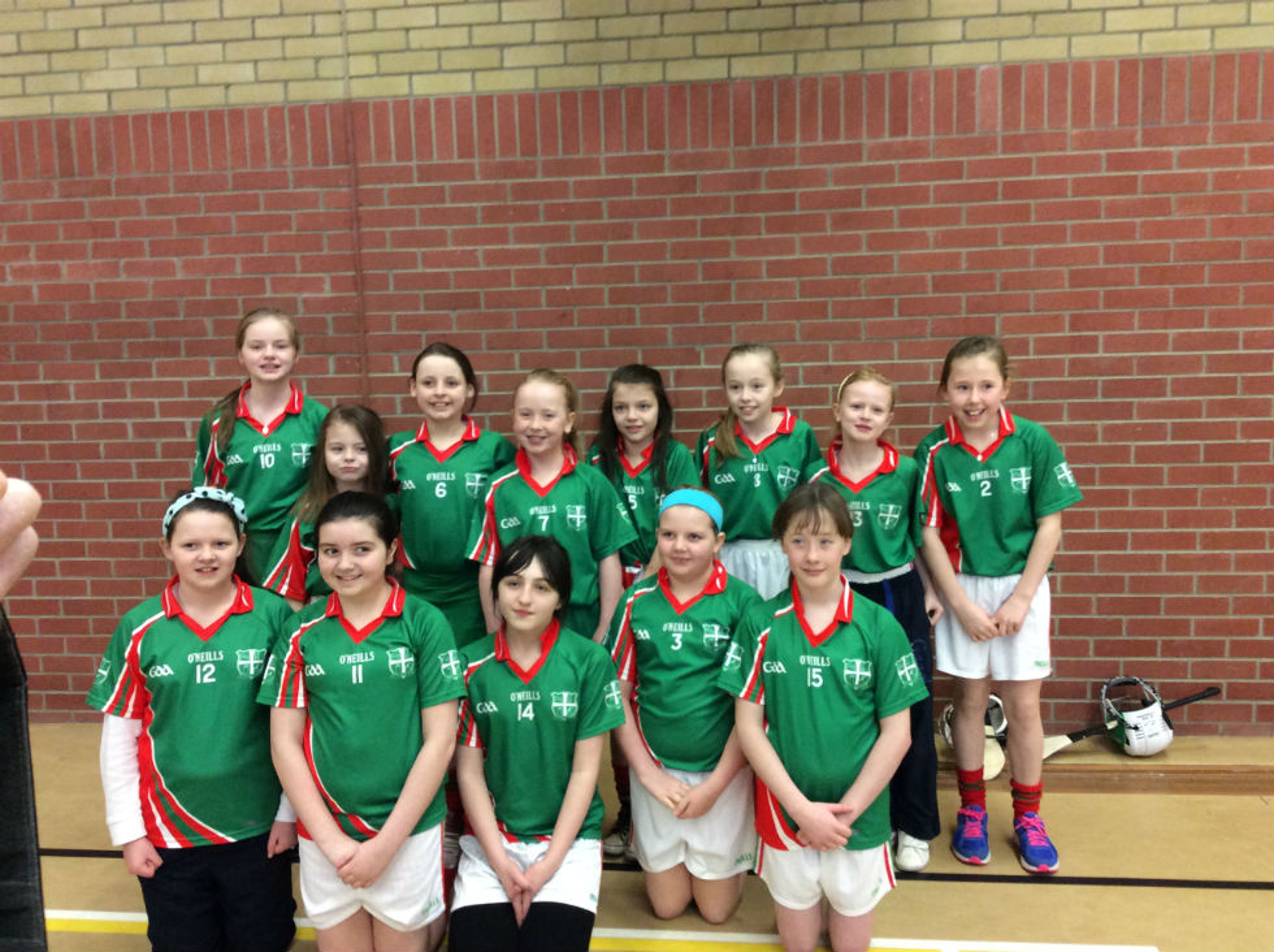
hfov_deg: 56.9
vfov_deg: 44.1
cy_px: 476
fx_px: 1176
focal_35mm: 32
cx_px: 637
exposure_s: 1/24
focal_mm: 3.3
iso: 160
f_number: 2.4
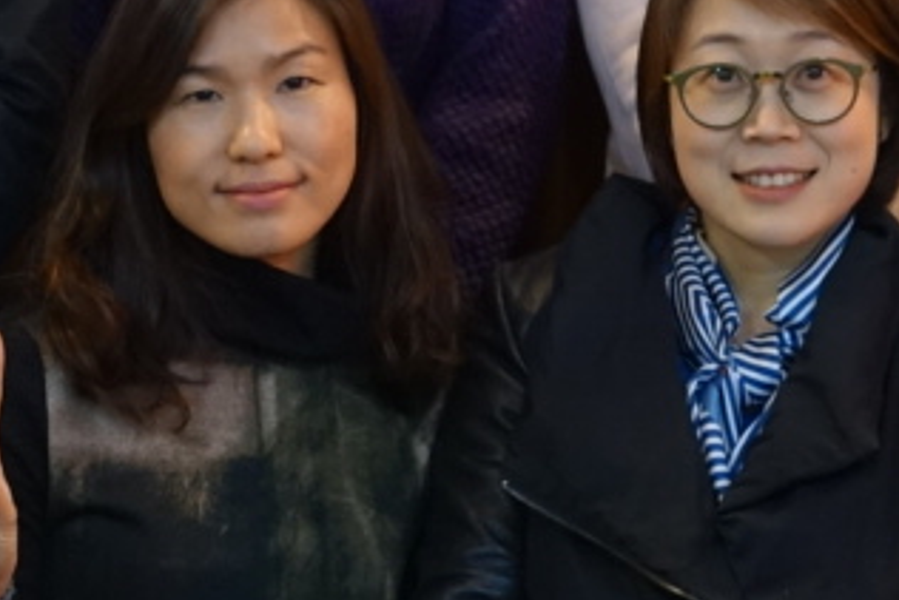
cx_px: 455
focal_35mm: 189
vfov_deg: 7.2
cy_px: -156
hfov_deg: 10.9
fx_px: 4722
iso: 640
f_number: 2.8
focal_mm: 13.72
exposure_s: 1/40
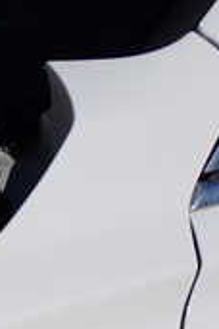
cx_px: -154
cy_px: 416
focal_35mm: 161
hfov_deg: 8.3
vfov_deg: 12.4
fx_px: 1469
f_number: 11
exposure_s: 1/320
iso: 100
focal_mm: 7.84
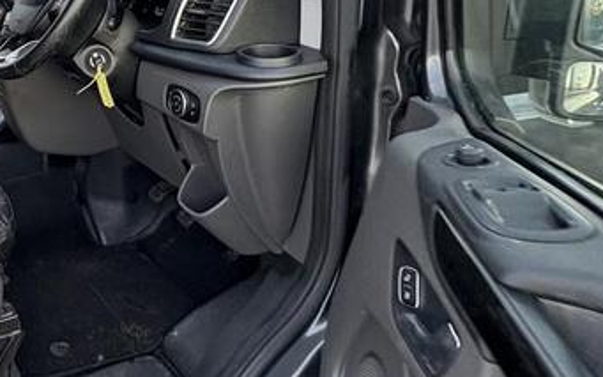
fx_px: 641
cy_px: 81
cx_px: -21
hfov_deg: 42.4
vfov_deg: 32.0
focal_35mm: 39
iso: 125
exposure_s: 1/99
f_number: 2.2
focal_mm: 2.22
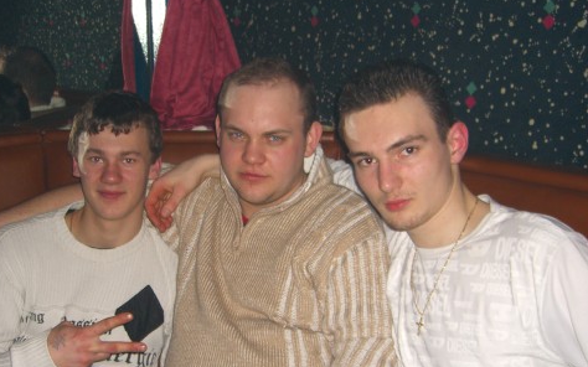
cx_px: 247
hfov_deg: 39.5
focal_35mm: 51
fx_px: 817
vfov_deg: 25.2
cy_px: 233
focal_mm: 7.9
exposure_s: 1/60
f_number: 2.8
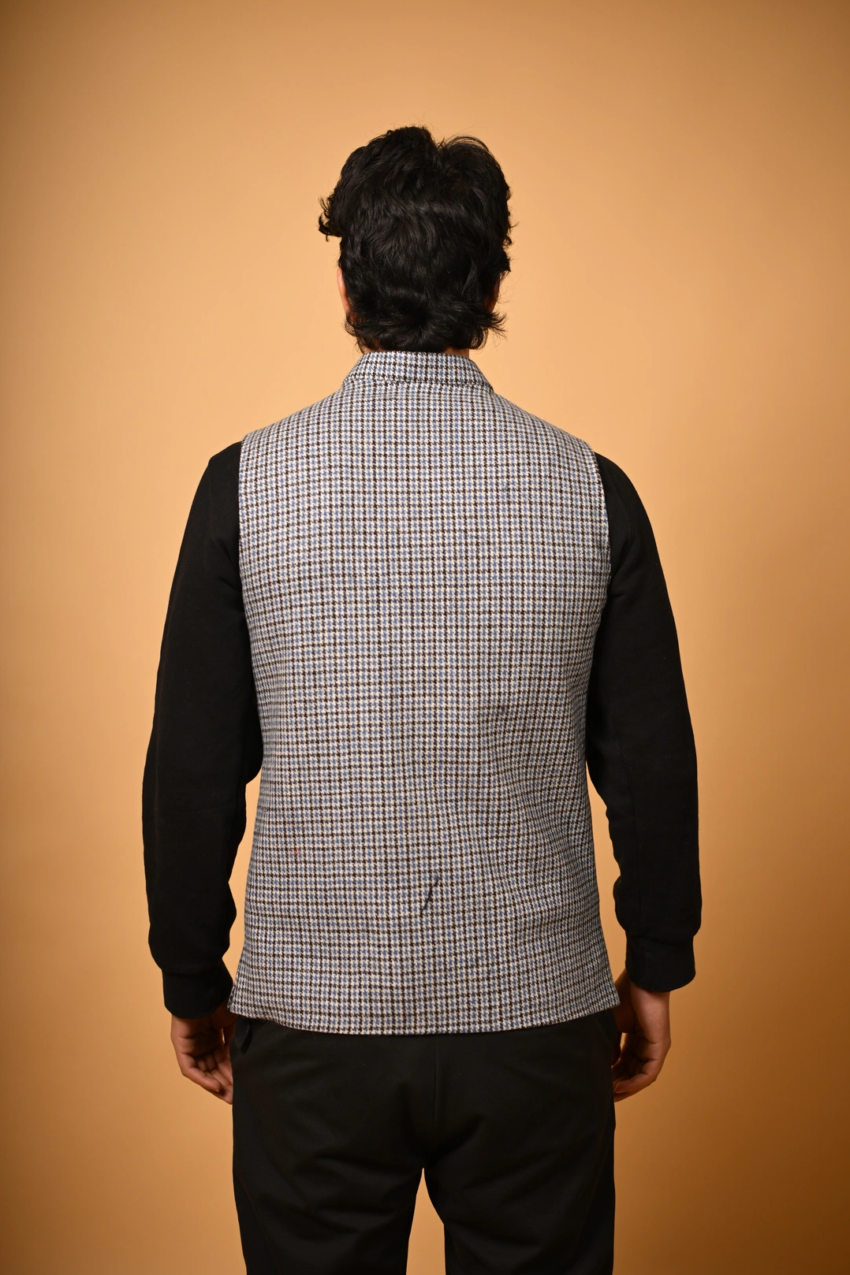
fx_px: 1807
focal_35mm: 51
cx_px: 420
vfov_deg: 38.9
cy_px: 641
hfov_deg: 26.5
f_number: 2.2
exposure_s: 1/1250
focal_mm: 50
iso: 200
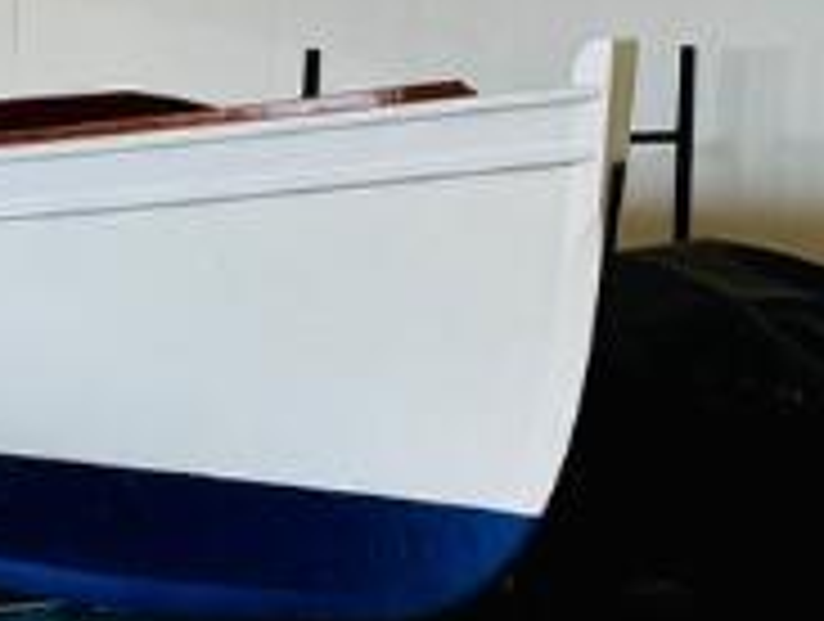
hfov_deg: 14.0
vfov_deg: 11.1
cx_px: -315
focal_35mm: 134
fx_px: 3196
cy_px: 162
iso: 250
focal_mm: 6.76
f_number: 1.78
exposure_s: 1/50
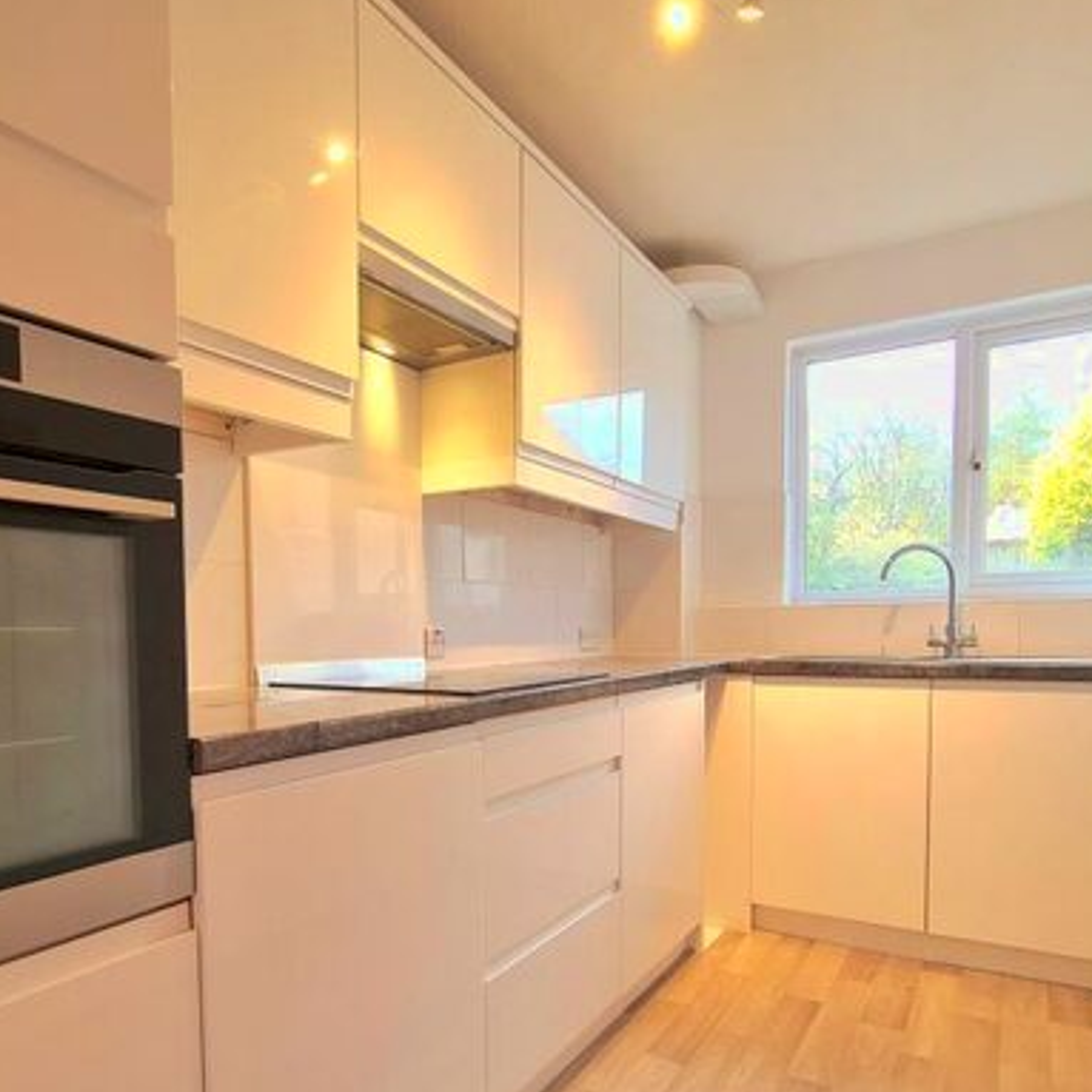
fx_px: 749
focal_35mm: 21
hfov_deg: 71.9
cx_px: 485
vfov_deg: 71.0
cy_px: 680
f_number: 2.2
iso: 100
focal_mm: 2.22
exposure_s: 1/100
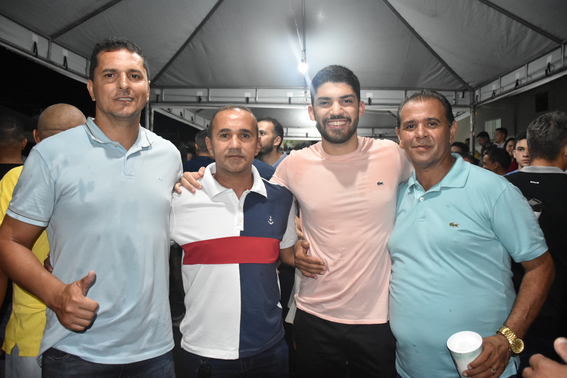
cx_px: 284
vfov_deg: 47.9
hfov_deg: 67.4
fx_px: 425
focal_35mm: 27
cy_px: 189
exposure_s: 1/125
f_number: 3.5
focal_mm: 18
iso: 3200
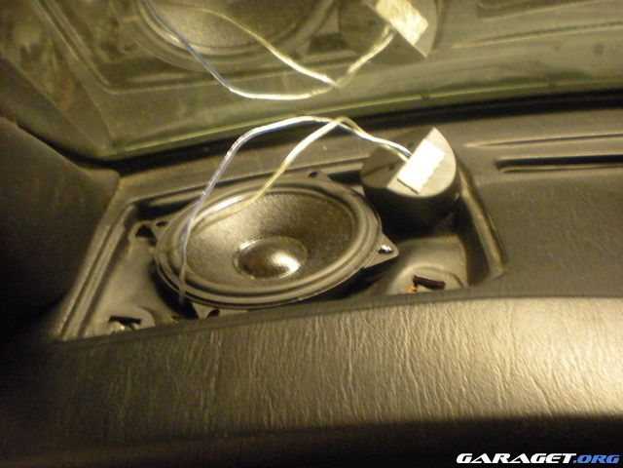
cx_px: 312
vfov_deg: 32.9
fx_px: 792
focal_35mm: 44
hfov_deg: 42.9
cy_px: 234
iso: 800
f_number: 3.5
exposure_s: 1/7.7
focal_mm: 7.4
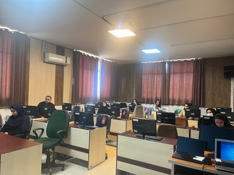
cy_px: 88
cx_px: 117
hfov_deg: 67.3
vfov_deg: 53.1
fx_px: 176
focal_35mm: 26
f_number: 1.6
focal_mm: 5.1
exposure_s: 1/50
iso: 160
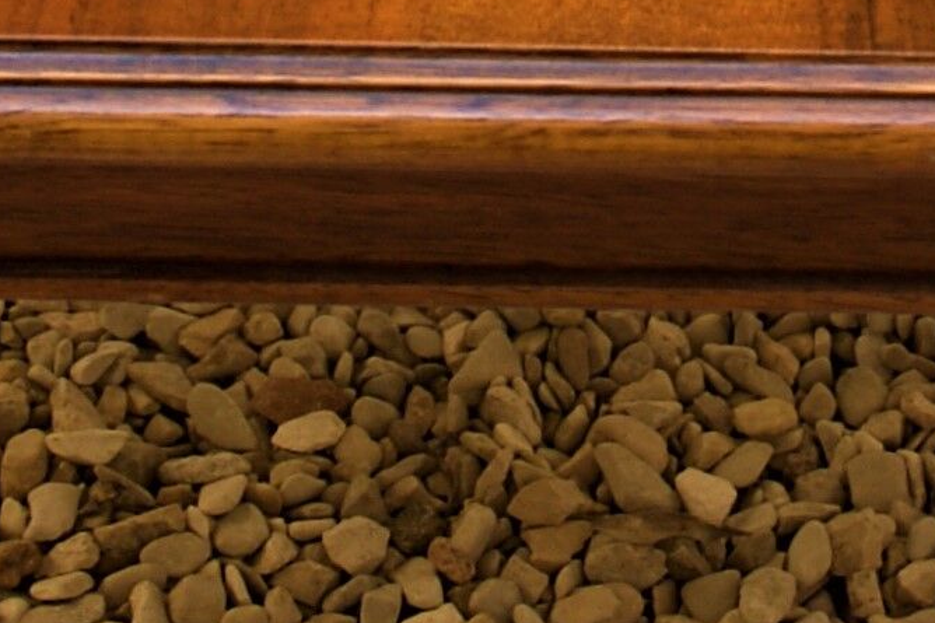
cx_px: 864
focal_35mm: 226
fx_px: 5868
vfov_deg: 6.0
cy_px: -468
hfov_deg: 9.1
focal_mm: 28
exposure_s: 1/100
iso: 100
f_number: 5.6
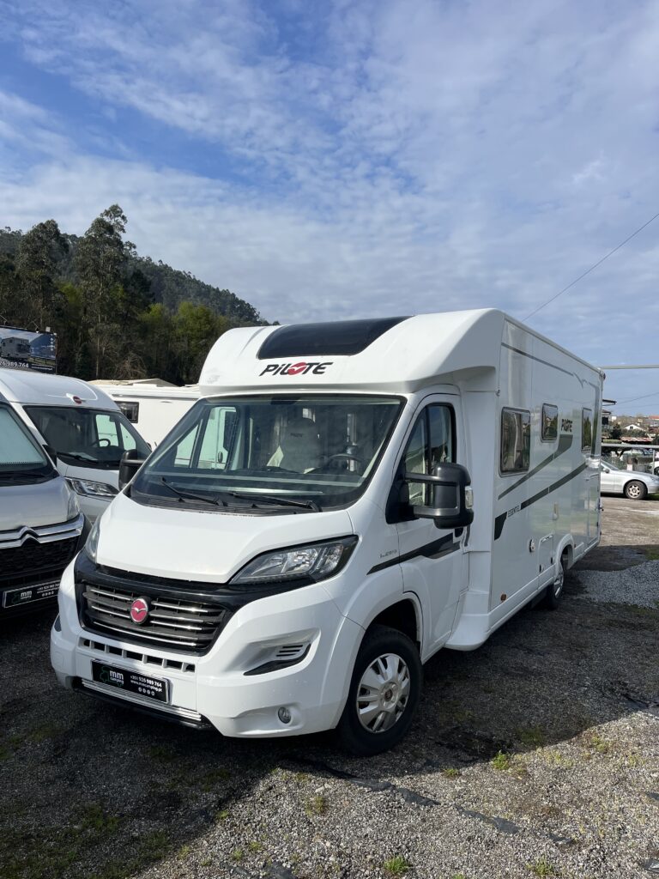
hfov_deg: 53.1
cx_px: 330
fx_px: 660
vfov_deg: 67.3
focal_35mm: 26
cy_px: 440
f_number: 1.6
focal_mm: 5.1
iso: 50
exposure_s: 1/5848
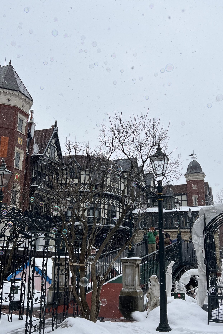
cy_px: 165
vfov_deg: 51.9
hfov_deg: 35.9
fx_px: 344
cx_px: 97
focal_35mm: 37
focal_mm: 5.7
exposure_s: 1/5587
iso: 50
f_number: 1.5
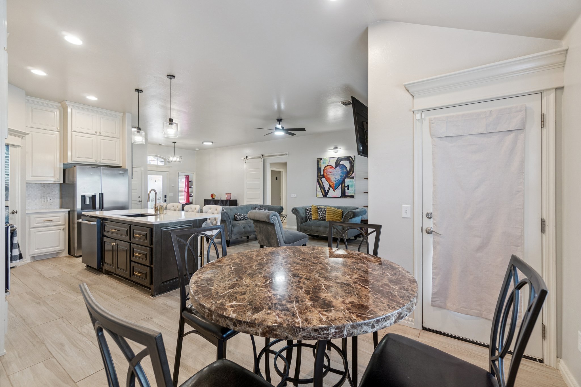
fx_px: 242
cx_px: 290
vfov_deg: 77.3
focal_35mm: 15
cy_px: 194
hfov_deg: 100.4
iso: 200
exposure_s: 1/40
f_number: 6.3
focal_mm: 10
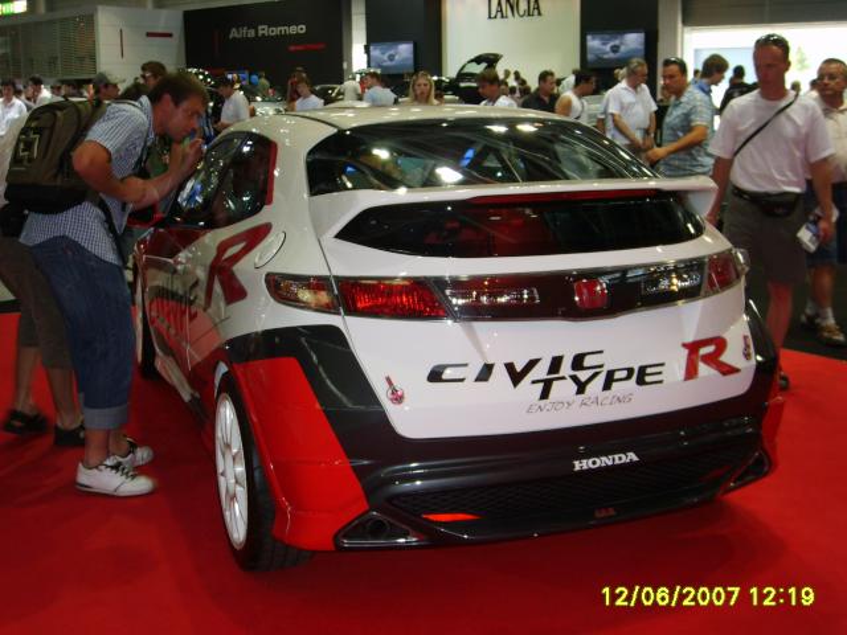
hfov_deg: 43.9
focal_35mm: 43
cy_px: 318
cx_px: 424
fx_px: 1052
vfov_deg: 33.6
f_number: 3
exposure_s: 1/45
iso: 100
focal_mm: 7.2
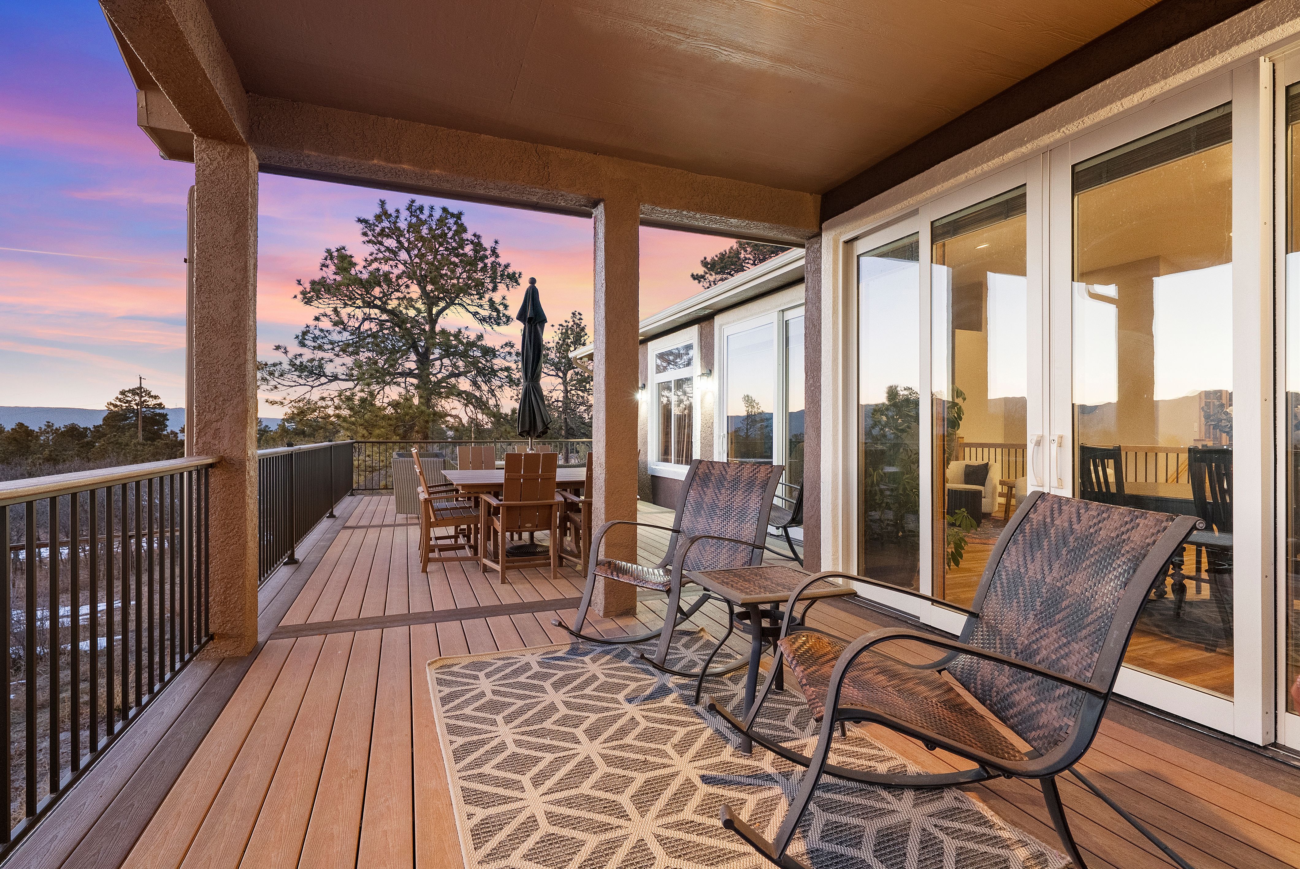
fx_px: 614
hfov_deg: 93.2
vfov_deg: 70.5
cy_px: 434
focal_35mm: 17
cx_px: 650
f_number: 8
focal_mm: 17
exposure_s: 1
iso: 1600
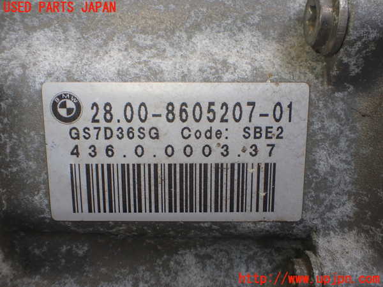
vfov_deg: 37.7
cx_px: 192
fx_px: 420
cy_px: 144
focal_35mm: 38
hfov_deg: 49.0
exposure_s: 1/160
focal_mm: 6.83
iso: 160
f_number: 2.7
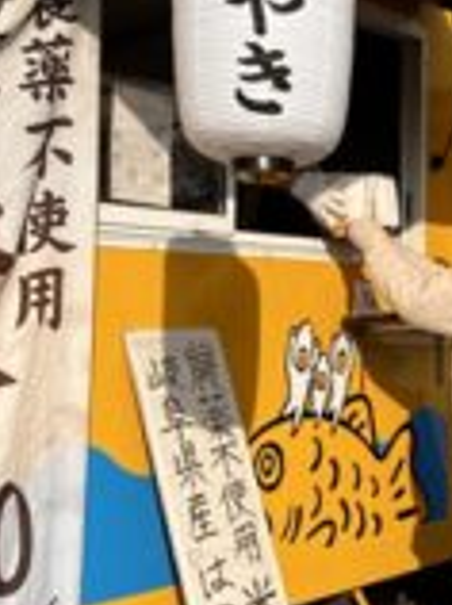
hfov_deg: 20.3
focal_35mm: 71
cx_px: 406
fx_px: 1239
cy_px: 310
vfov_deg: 27.4
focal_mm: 3.99
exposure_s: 1/2315
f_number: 1.8
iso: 32
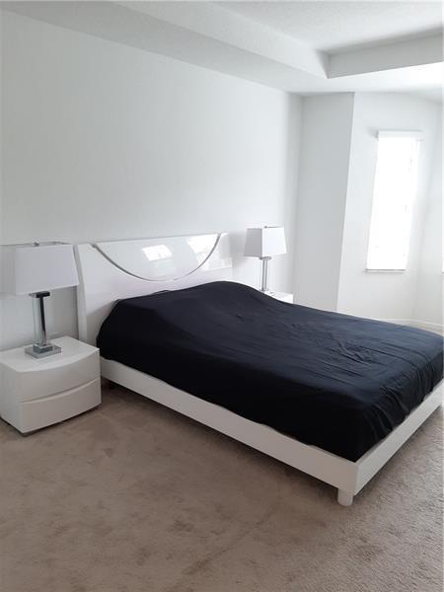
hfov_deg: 53.1
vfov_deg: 67.3
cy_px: 296
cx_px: 222
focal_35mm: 26
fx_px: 445
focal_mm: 3.93
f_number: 1.7
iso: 50
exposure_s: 1/60
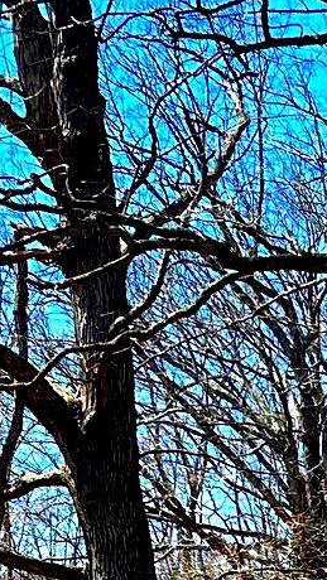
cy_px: 642
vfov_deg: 16.5
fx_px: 1941
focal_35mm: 126
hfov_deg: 9.4
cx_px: 451
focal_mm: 5.7
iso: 50
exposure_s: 1/2457
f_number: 1.5
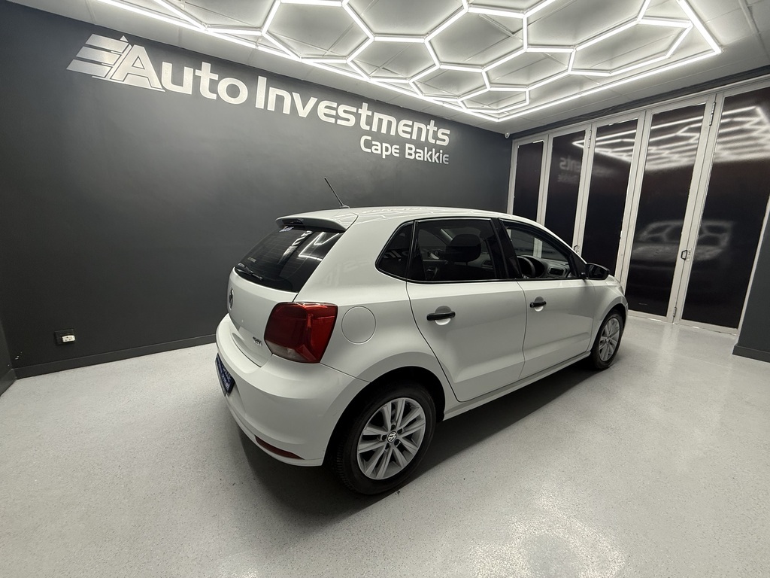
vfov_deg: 85.7
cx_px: 385
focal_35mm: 14
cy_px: 289
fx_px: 311
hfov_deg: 102.1
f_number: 2.2
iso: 200
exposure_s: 1/100
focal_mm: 2.22
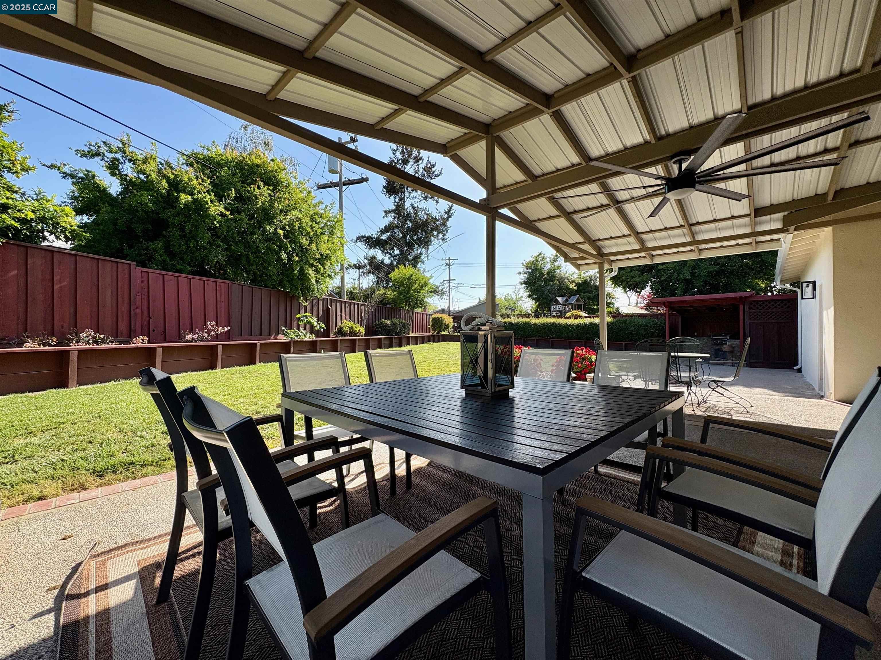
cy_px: 330
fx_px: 356
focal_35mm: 14
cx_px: 440
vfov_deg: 85.7
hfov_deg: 102.1
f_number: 2.2
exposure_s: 1/1126
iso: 64
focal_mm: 2.22
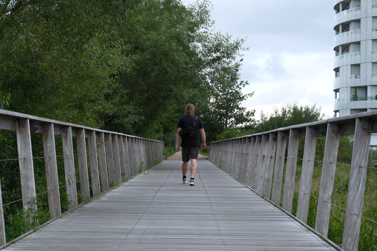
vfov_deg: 18.2
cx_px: 188
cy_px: 126
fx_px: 785
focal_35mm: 75
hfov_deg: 27.0
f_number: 4.8
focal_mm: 50
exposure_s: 1/200
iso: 160
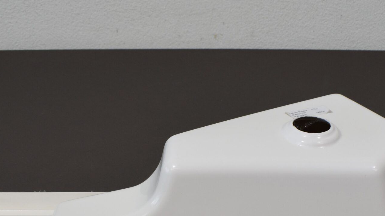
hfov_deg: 33.3
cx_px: 220
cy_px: 223
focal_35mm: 63
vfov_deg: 18.5
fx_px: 643
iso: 360
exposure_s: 1/125
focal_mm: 20
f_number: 5.6
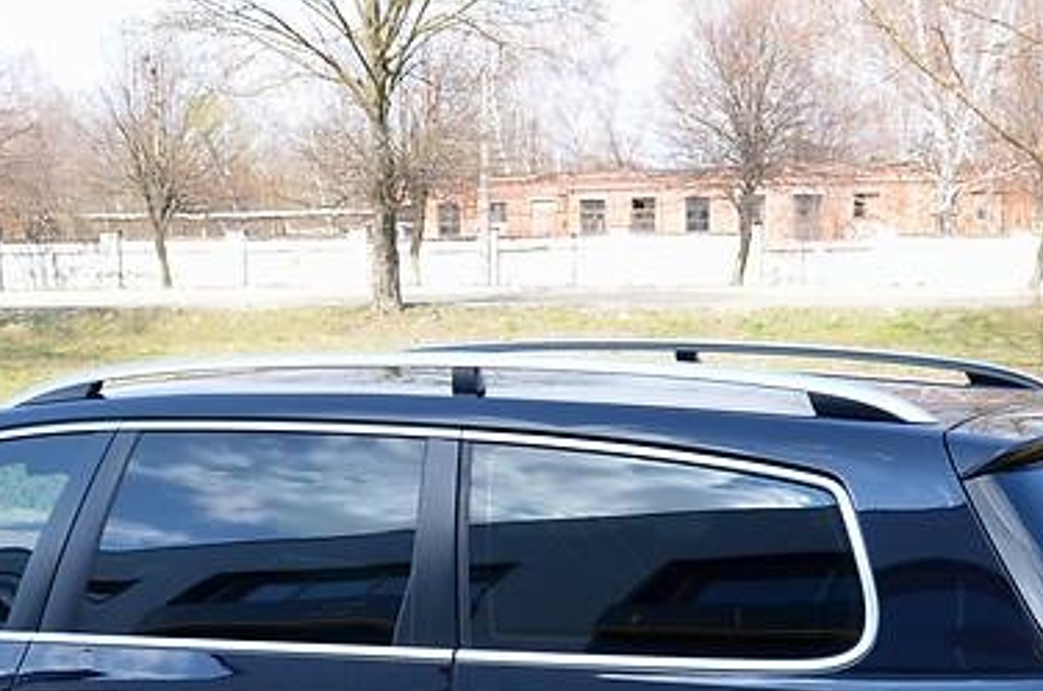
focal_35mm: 67
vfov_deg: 19.6
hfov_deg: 30.1
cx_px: 455
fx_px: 1939
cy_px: 688
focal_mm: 21
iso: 200
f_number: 7.1
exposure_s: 1/200
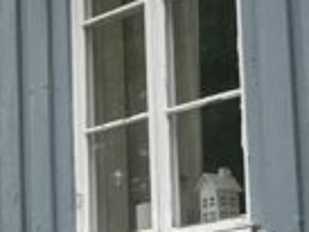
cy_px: 65
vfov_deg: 7.7
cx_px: -356
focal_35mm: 194
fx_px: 1733
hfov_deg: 9.4
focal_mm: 5.1
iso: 50
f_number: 1.6
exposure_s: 1/742
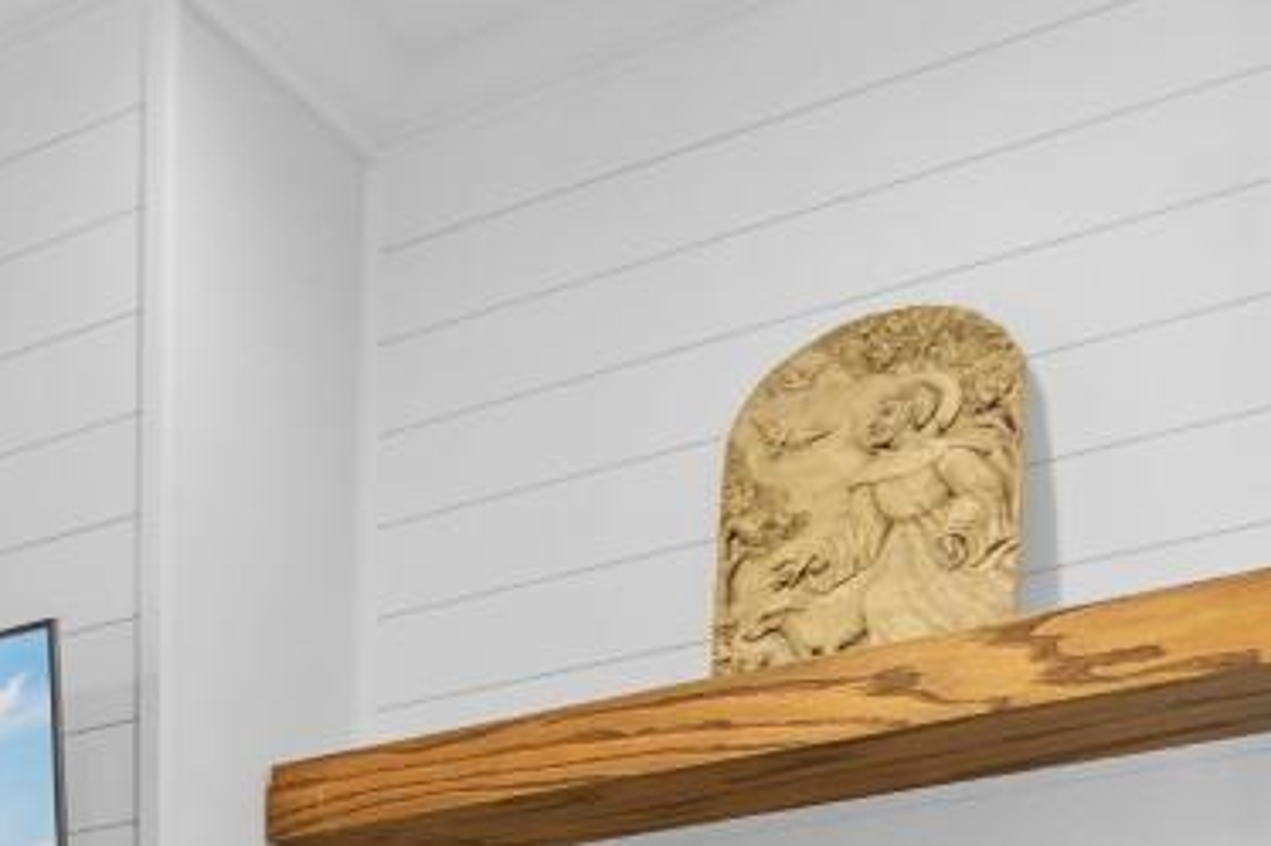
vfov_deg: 17.4
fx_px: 2294
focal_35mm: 65
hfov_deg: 19.6
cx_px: -1193
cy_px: 1475
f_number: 5
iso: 100
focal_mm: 10
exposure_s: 1/2
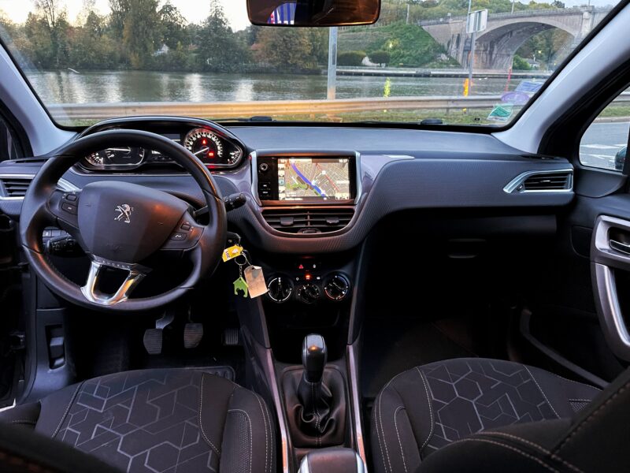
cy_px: 236
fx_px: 473
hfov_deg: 67.3
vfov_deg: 53.1
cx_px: 315
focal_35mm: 26
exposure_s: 1/35
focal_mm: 5.1
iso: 640
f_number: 1.6
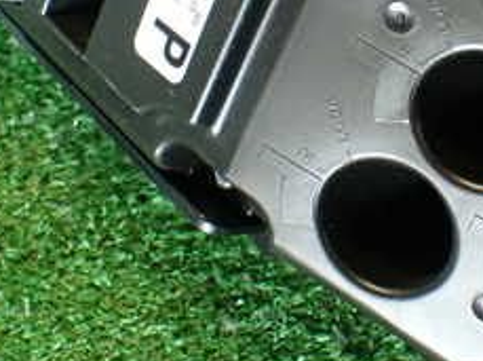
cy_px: 34
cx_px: 367
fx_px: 1170
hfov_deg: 23.1
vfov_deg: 17.3
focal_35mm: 84
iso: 200
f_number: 2.4
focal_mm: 5.79
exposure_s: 1/30
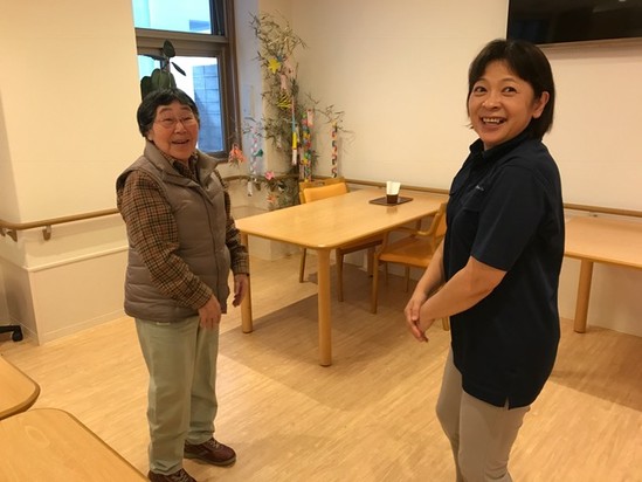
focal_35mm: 28
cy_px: 241
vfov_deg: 49.8
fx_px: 519
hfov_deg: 63.4
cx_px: 321
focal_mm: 3.99
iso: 25
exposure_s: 1/30
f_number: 1.8
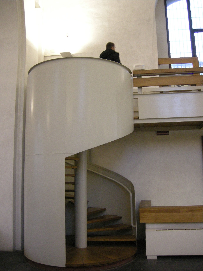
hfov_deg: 39.7
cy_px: 136
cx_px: 102
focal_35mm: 36
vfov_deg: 51.4
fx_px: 281
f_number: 2.7
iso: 400
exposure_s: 1/11.6
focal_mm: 7.5
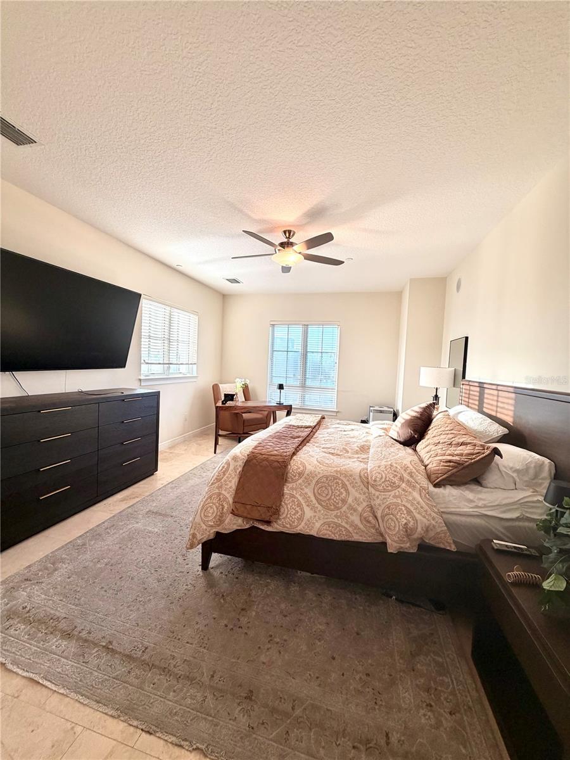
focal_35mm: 14
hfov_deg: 85.7
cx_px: 285
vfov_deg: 102.1
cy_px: 380
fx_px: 307
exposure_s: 1/120
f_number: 2.2
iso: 200
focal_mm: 2.22
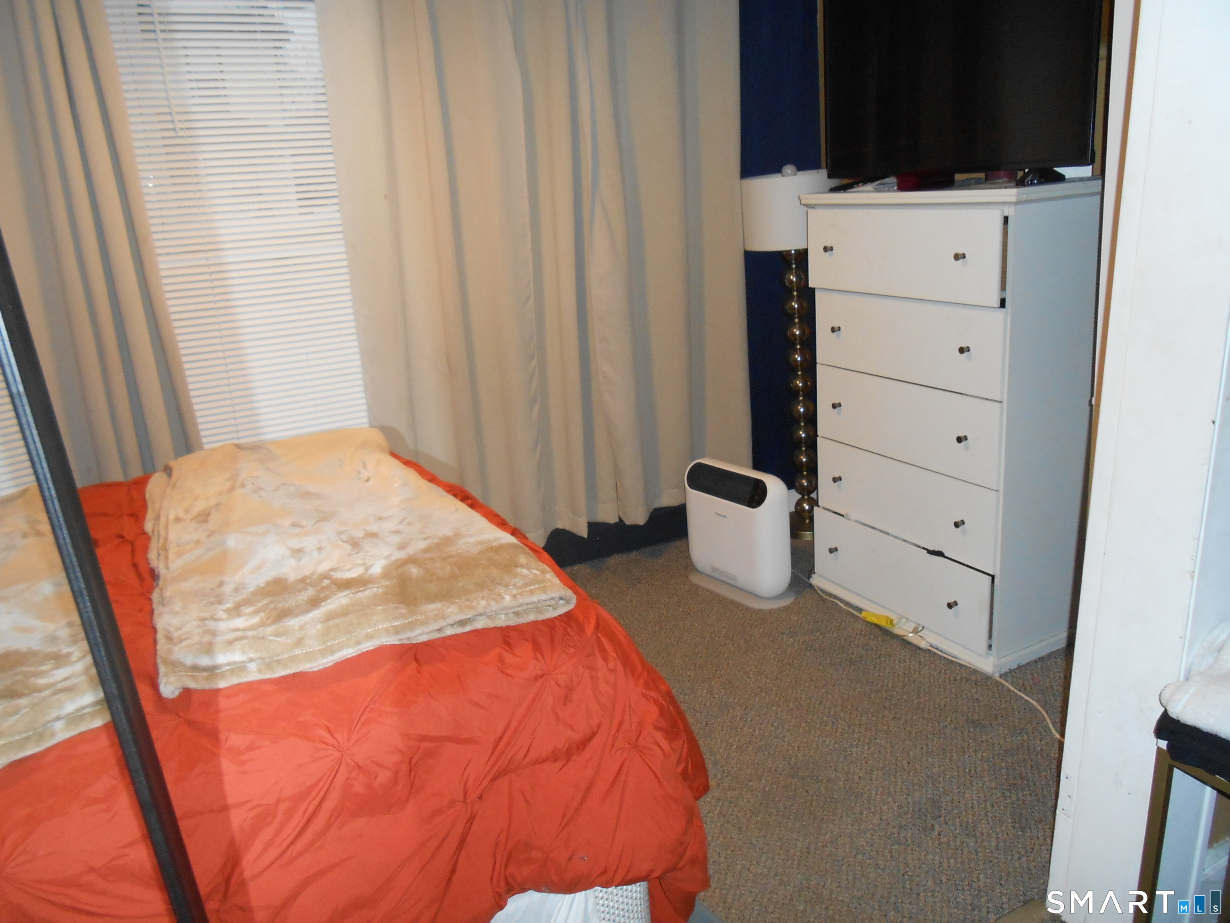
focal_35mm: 26
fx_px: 924
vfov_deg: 53.1
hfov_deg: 67.3
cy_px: 462
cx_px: 615
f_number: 3.5
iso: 320
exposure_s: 1/25
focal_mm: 4.6
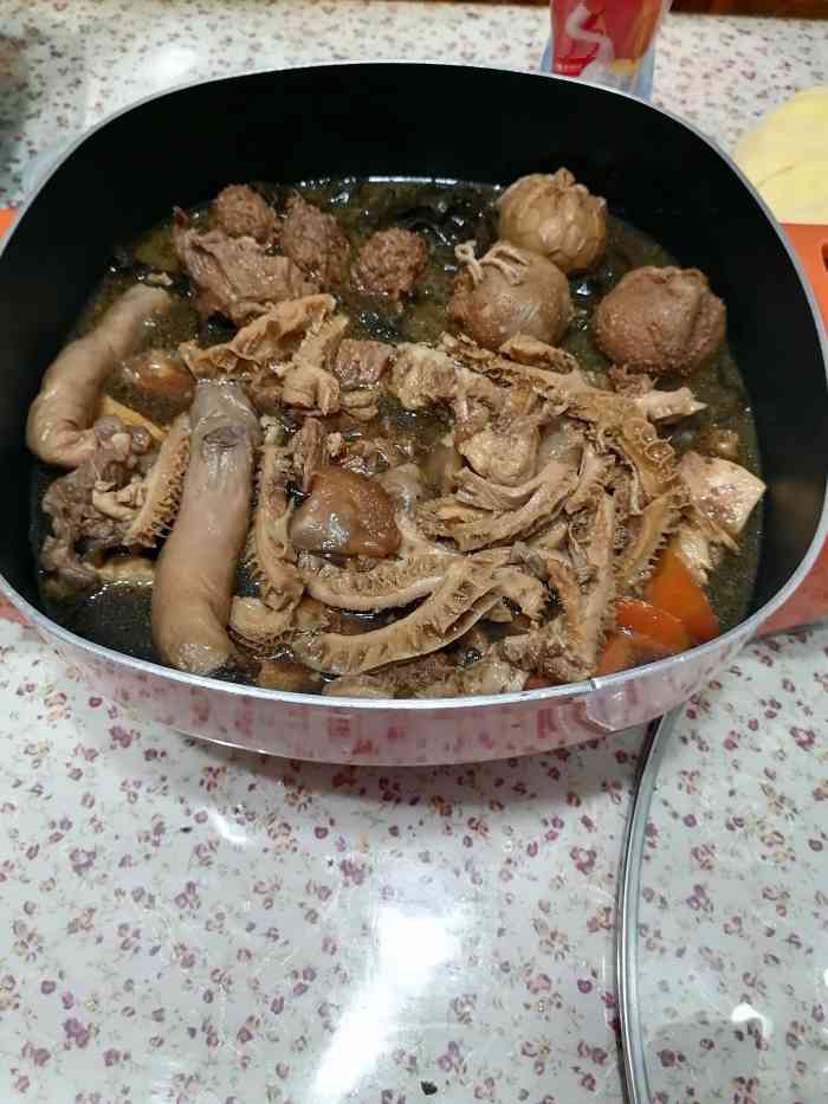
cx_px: 414
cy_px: 552
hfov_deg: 51.4
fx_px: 861
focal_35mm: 27
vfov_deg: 65.3
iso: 200
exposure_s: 1/33.3
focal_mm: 5.3
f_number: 1.8
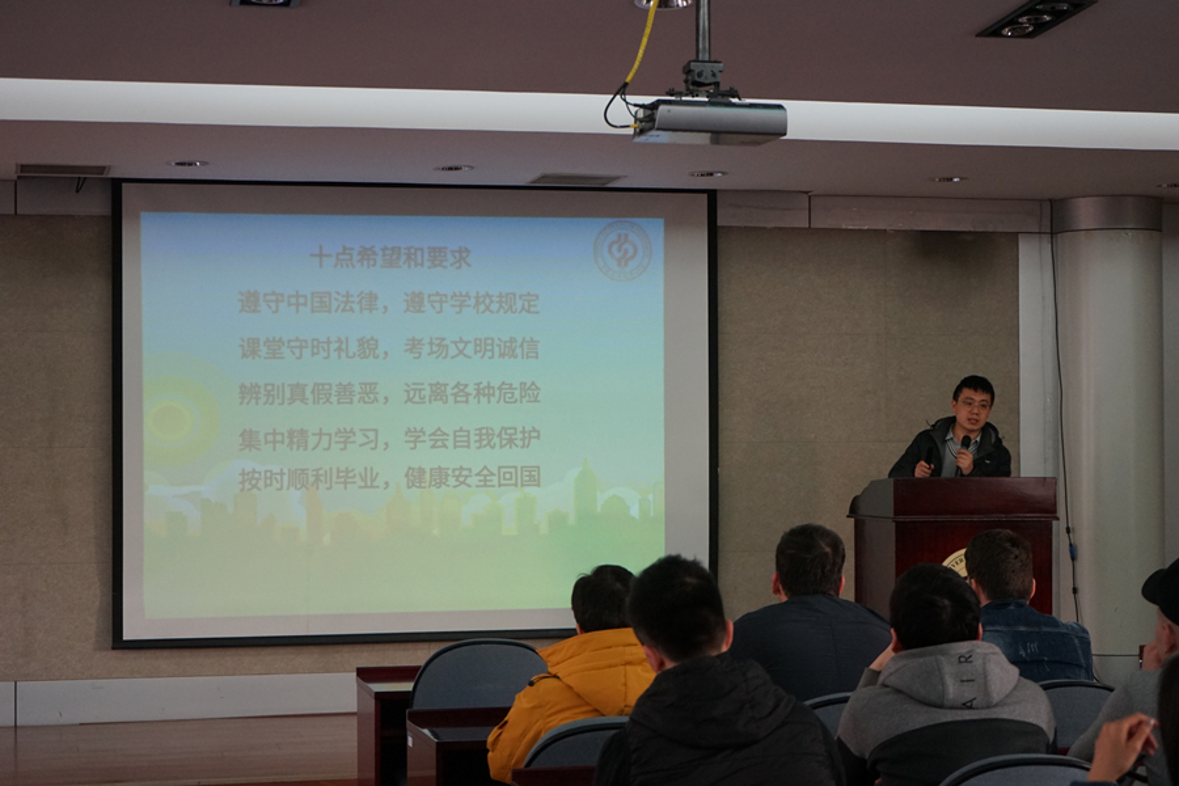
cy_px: 393
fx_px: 2227
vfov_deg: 20.0
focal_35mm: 68
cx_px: 590
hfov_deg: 29.7
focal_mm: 68
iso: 2000
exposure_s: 1/160
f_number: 5.6
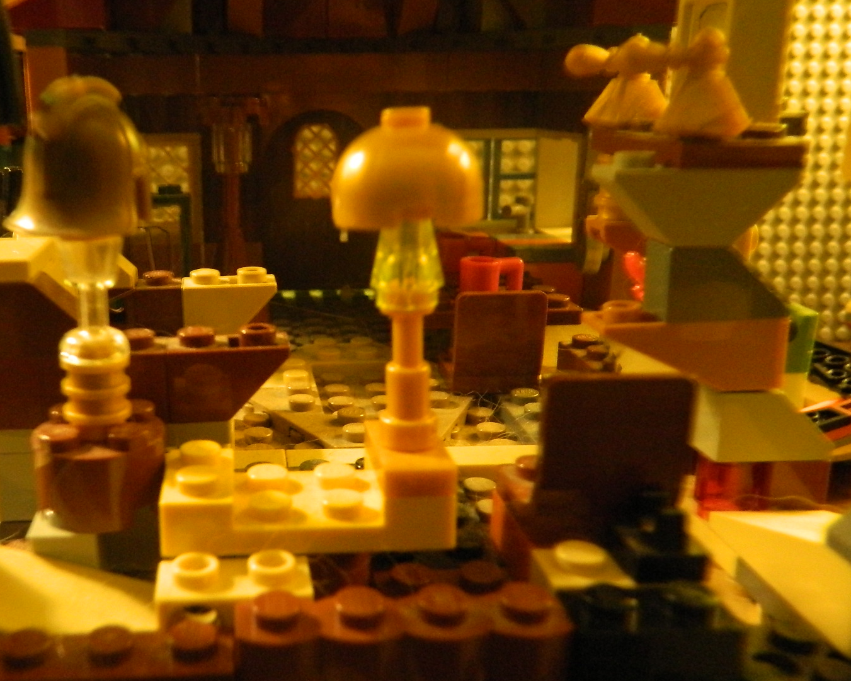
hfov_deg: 47.9
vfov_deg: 40.1
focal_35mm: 37
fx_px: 932
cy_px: 352
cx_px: 258
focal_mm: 4.5
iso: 400
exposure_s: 1/10
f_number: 3.1
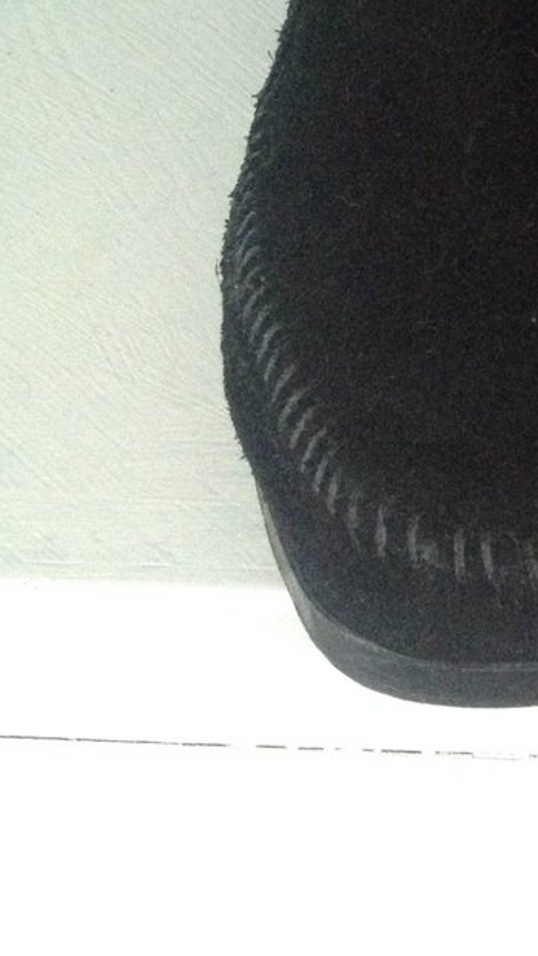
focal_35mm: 82
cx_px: 743
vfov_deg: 25.4
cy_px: 160
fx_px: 2078
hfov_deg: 14.0
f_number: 2.4
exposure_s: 1/15
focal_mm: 4.28
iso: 640
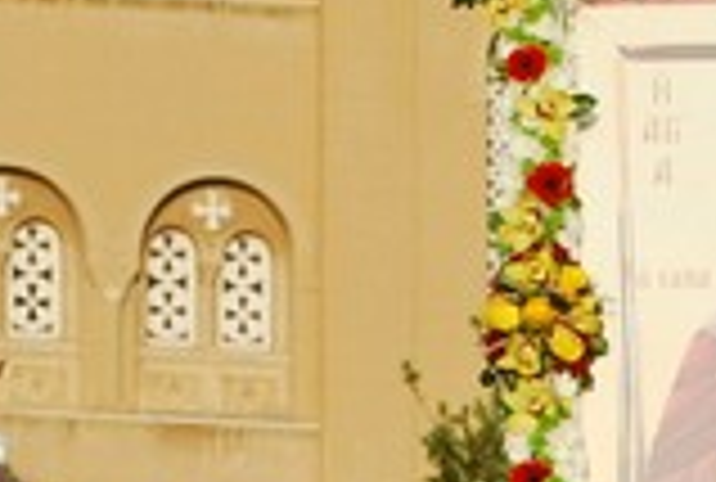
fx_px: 7978
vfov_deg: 3.4
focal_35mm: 400
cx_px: 826
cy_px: 959
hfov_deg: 5.1
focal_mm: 50
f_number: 8
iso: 100
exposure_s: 1/250
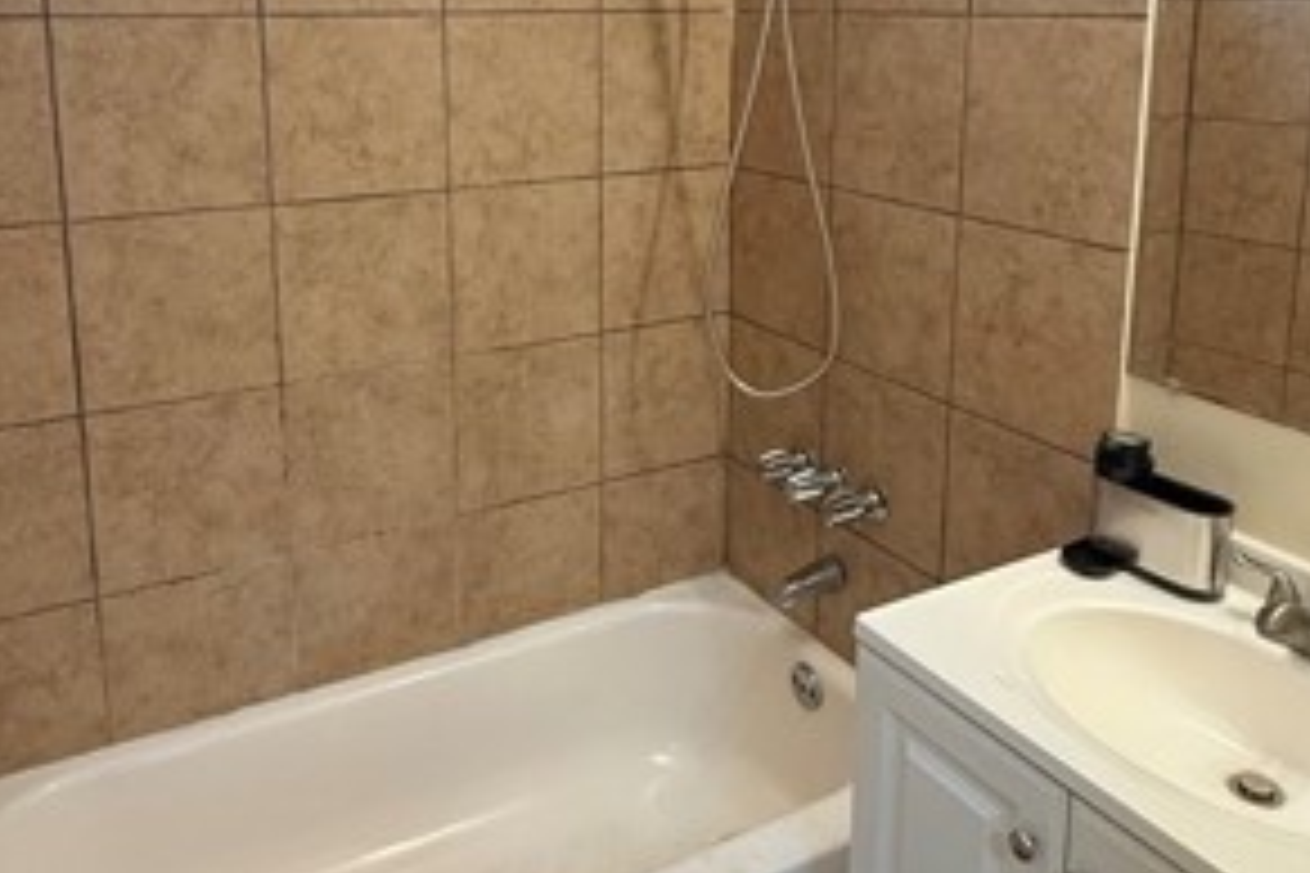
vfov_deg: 39.8
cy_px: 202
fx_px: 1164
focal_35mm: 32
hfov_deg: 58.6
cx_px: 603
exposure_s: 1/120
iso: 250
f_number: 2.2
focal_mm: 2.22
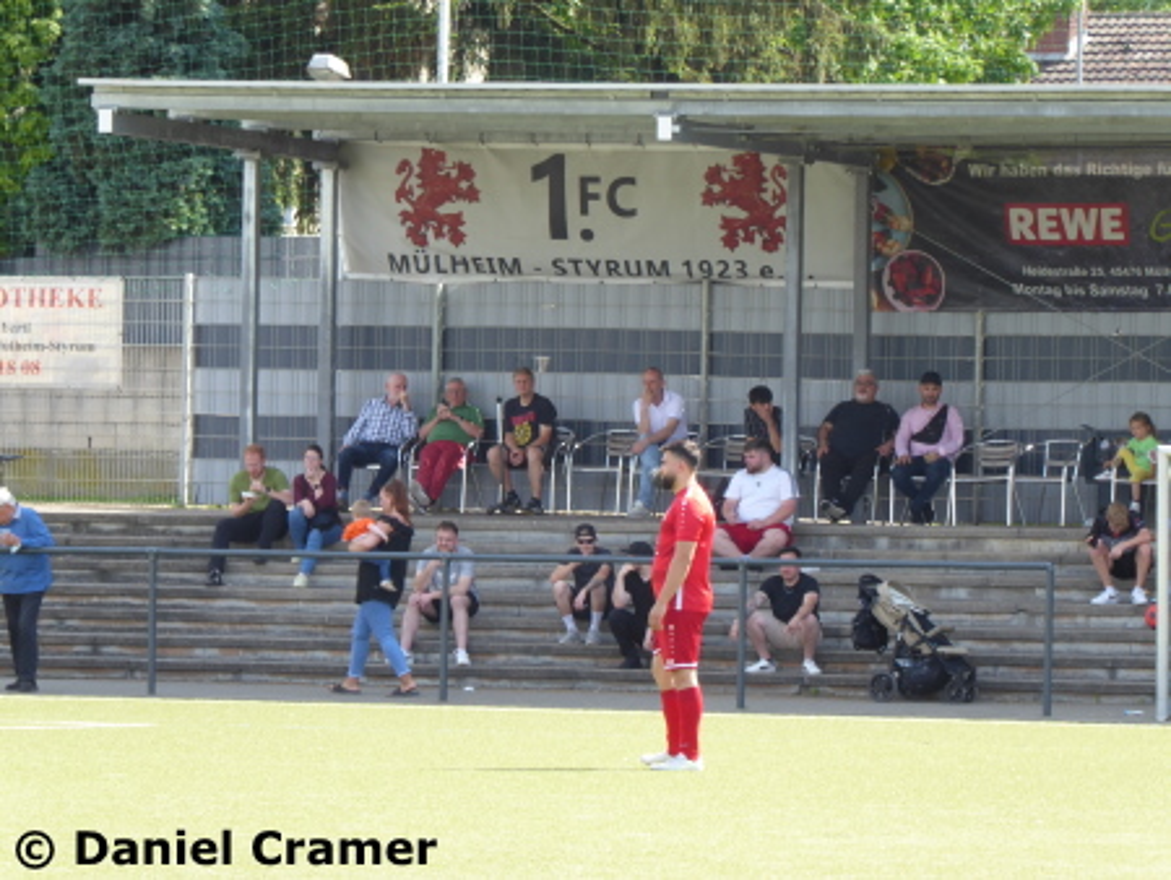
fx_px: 9545
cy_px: 440
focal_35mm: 282
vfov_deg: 5.3
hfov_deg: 7.0
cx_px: 586
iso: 100
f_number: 5.7
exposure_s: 1/80
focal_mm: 50.5
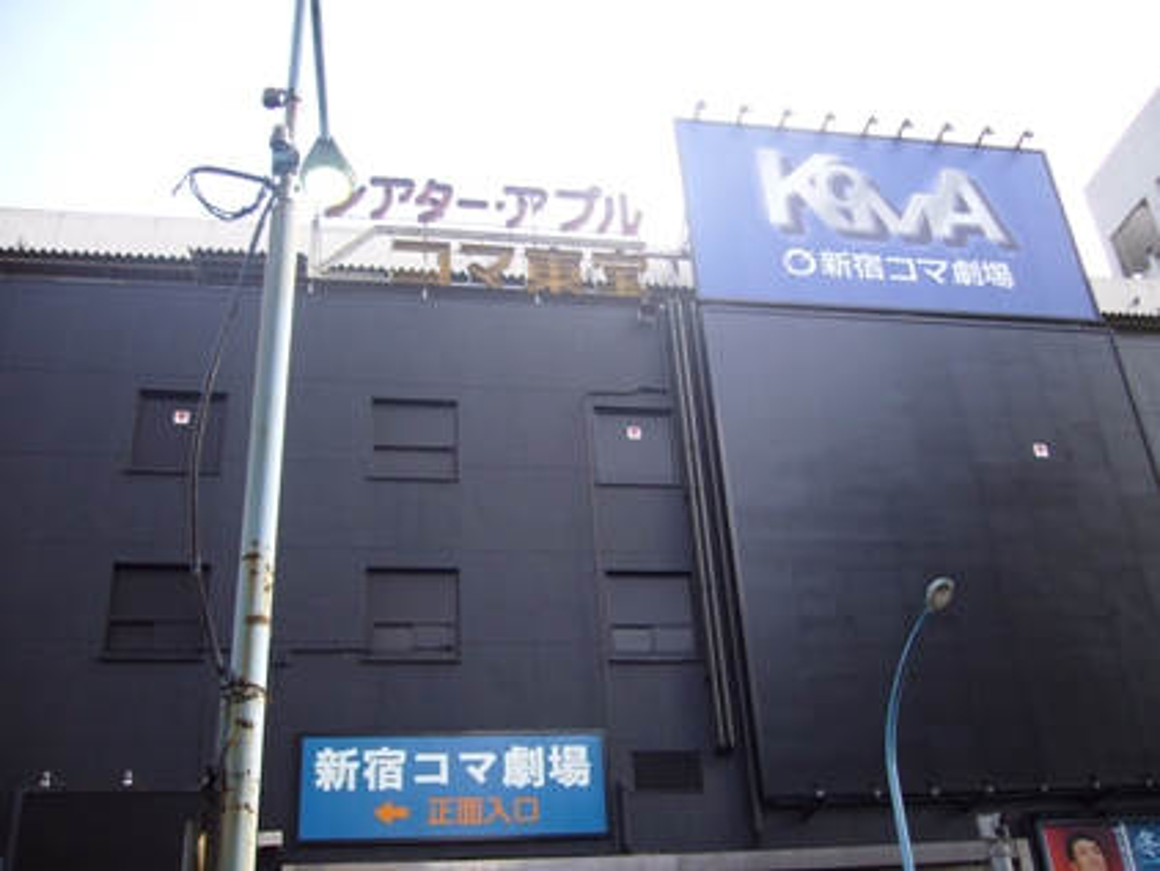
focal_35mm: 35
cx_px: 580
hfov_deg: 52.6
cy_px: 436
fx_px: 1174
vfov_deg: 40.7
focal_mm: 5.8
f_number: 2.8
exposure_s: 1/160
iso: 80
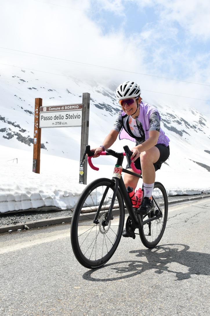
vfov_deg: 57.2
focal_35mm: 33
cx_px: 105
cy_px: 158
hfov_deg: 40.0
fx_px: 289
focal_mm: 22
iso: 400
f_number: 5.6
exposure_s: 1/2500
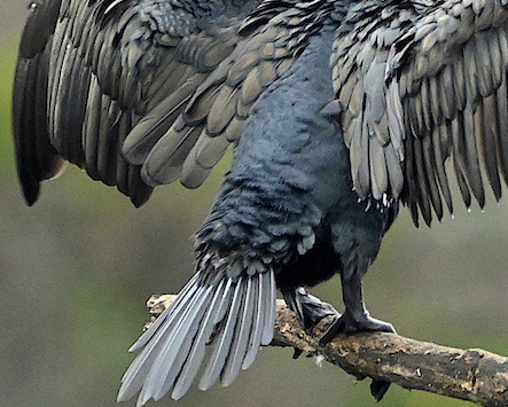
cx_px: 362
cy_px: 92
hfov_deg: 0.5
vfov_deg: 0.4
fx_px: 60961
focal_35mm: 4052
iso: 3200
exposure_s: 1/400
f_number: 6.3
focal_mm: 600
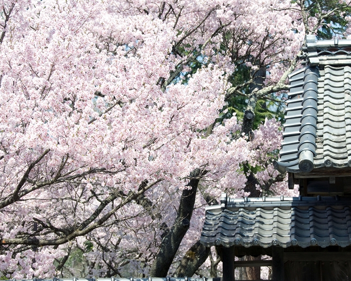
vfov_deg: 3.4
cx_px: 209
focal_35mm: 460
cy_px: 141
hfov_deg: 4.2
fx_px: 4779
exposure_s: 1/250
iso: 200
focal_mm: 270
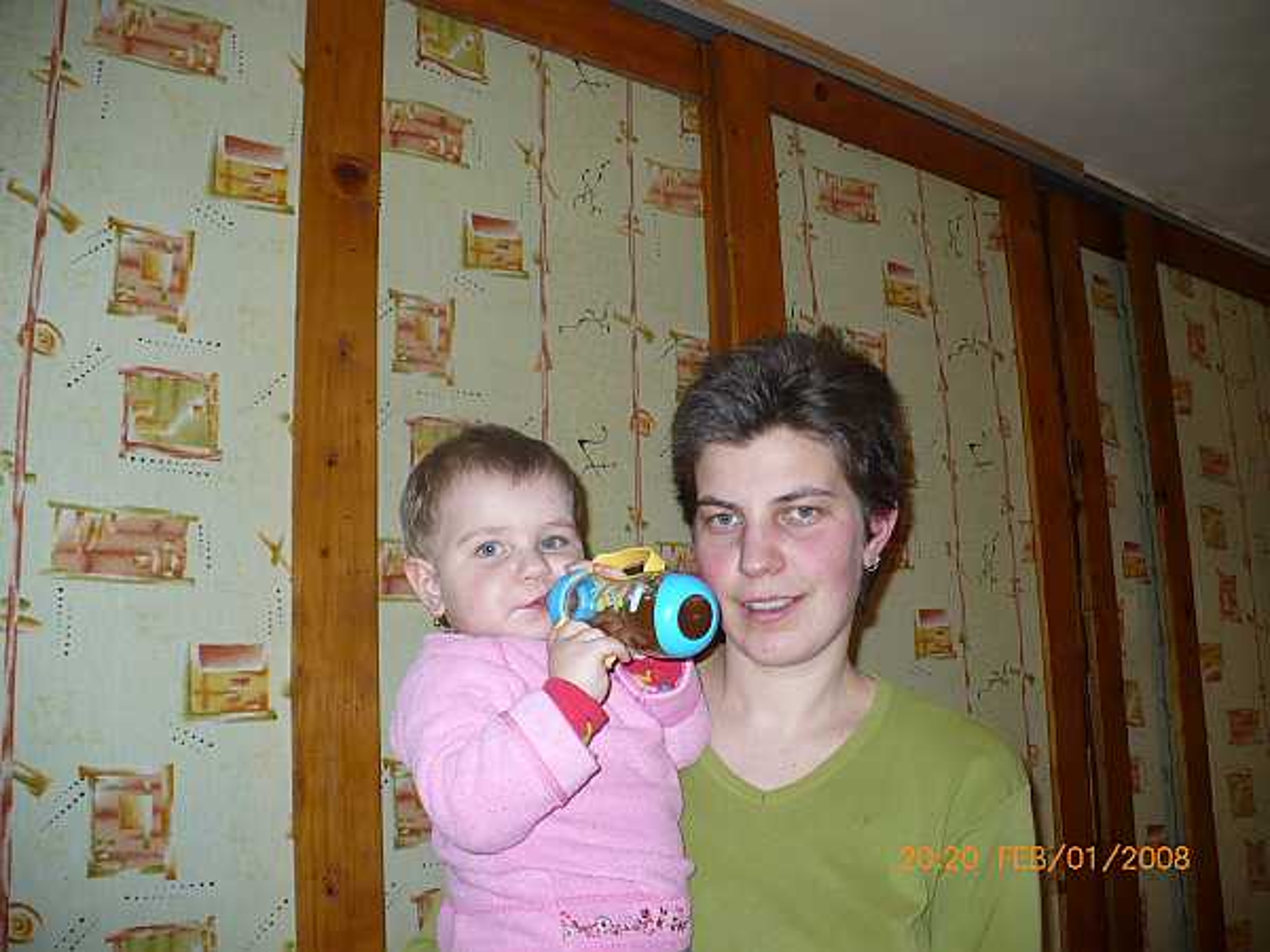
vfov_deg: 38.7
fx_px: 1357
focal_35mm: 37
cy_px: 476
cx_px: 635
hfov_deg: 50.1
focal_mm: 6.1
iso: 100
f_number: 2.8
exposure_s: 1/30
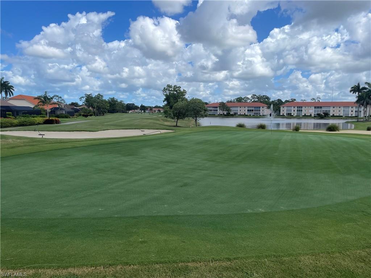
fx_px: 279
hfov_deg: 67.3
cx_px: 186
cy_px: 139
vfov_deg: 53.1
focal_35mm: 26
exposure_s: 1/4000
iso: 32
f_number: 1.6
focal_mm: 4.2
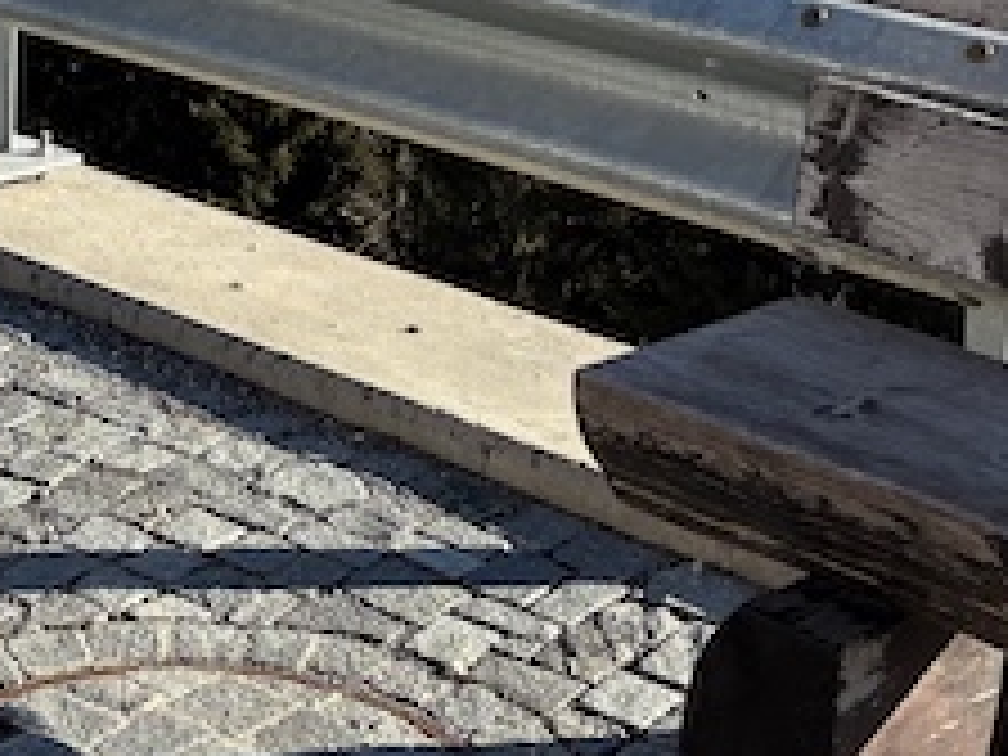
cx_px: 364
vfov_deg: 14.8
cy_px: -360
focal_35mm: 93
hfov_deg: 21.0
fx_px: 2708
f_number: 1.6
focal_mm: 5.96
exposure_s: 1/2747
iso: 50
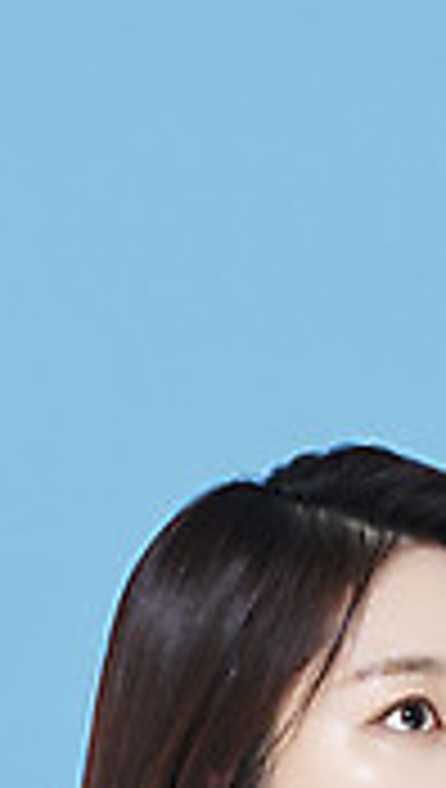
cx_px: 462
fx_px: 5254
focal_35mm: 251
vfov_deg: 8.5
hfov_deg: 4.9
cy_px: 747
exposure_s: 1/125
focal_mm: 105
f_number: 11
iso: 64
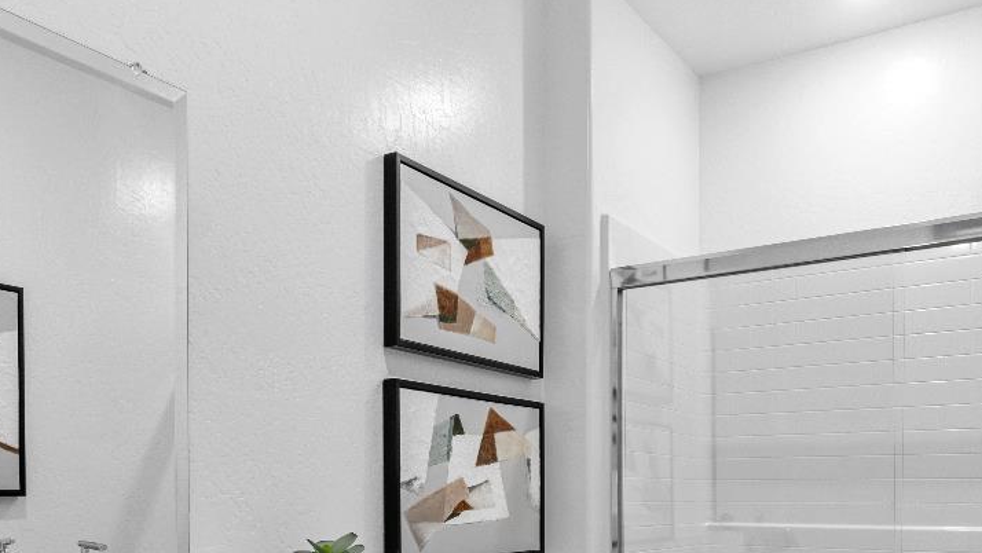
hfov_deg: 59.4
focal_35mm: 33
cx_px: 450
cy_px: 515
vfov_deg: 33.5
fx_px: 859
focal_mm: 10
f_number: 9
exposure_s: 1/5
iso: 250
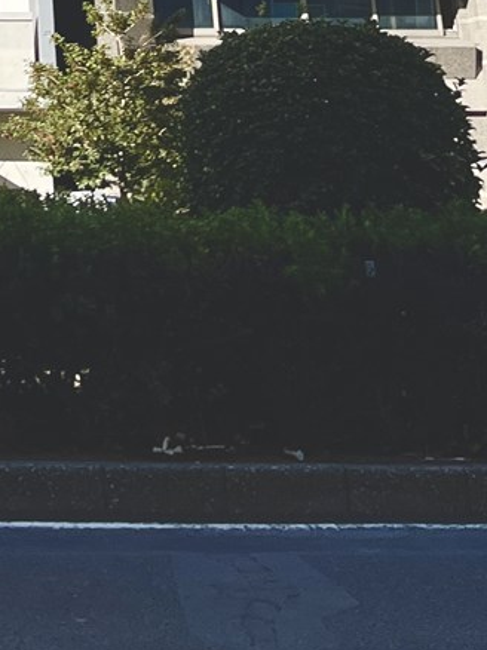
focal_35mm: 114
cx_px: -273
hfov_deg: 12.3
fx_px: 2141
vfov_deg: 13.9
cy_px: -743
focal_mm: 5.1
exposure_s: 1/4651
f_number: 1.6
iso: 50
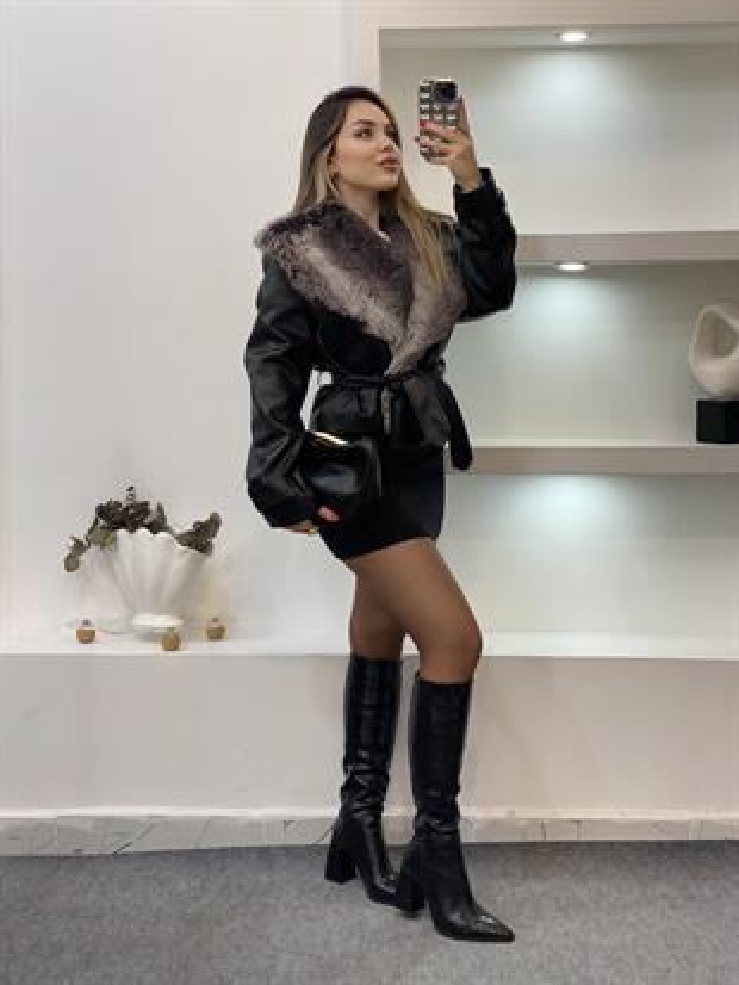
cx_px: 370
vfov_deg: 36.8
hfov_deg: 28.0
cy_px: 492
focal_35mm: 52
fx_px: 1479
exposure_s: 1/100
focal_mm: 6
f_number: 2
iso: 80
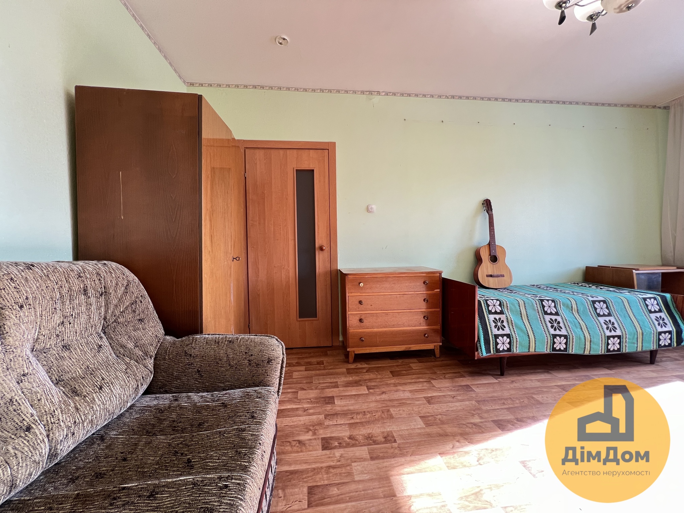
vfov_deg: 89.9
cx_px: 342
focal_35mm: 13
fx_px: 257
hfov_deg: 106.2
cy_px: 256
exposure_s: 1/99
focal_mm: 1.57
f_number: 1.8
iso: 125
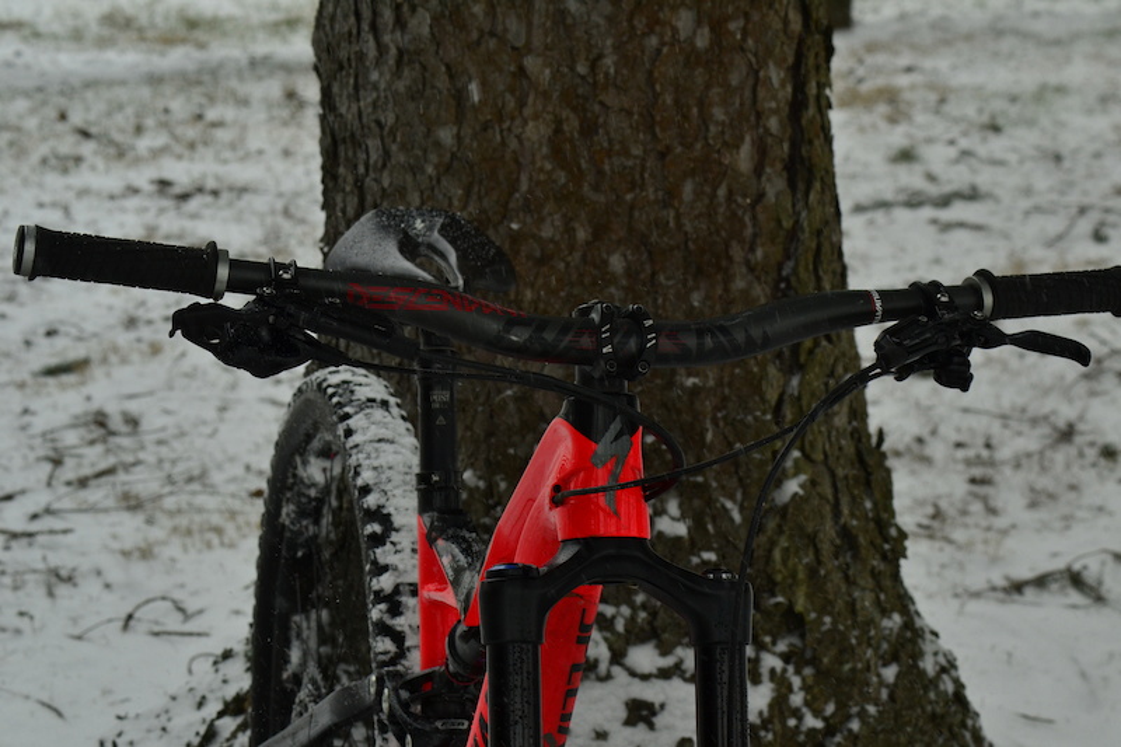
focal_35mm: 105
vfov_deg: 13.0
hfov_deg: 19.5
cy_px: 374
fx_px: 3269
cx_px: 560
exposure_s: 1/160
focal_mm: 70
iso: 800
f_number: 11
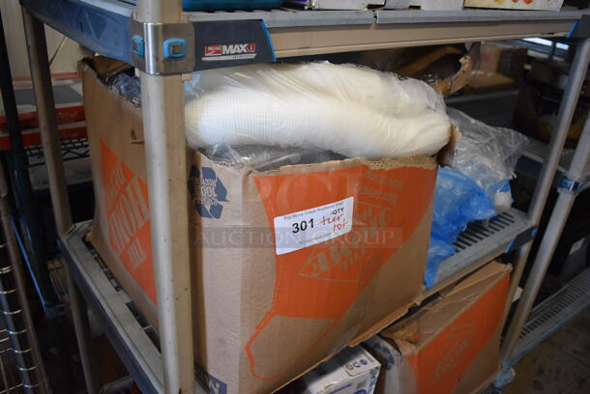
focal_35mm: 30
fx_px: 492
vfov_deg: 43.7
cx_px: 295
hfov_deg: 61.9
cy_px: 197
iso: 1250
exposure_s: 1/125
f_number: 3.5
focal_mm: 20
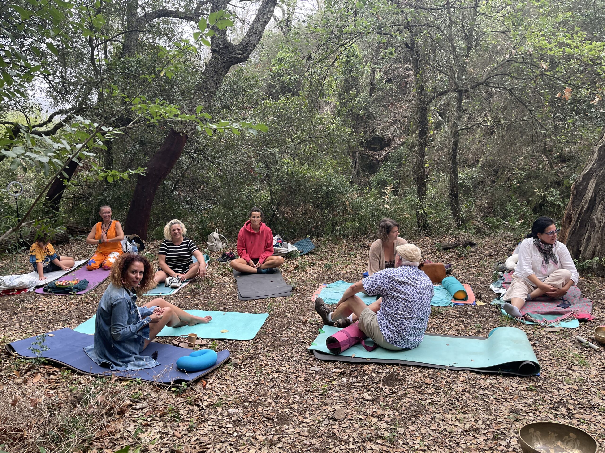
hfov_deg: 67.3
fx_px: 454
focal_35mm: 26
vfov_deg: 53.1
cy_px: 226
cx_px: 302
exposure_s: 1/121
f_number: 1.6
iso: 80
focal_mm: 5.1
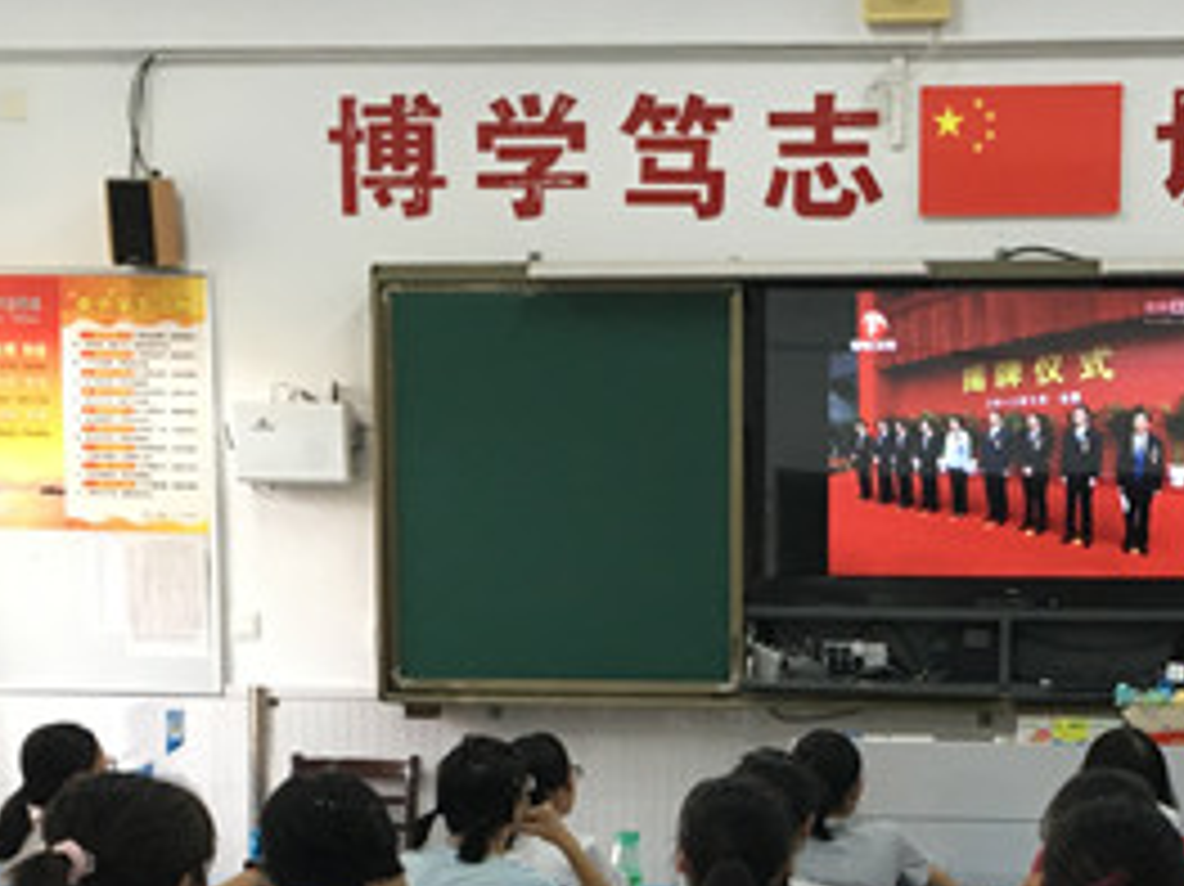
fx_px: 2564
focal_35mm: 75
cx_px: 873
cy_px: 976
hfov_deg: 25.7
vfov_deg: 18.8
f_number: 2.2
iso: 125
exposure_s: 1/33
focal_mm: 4.15
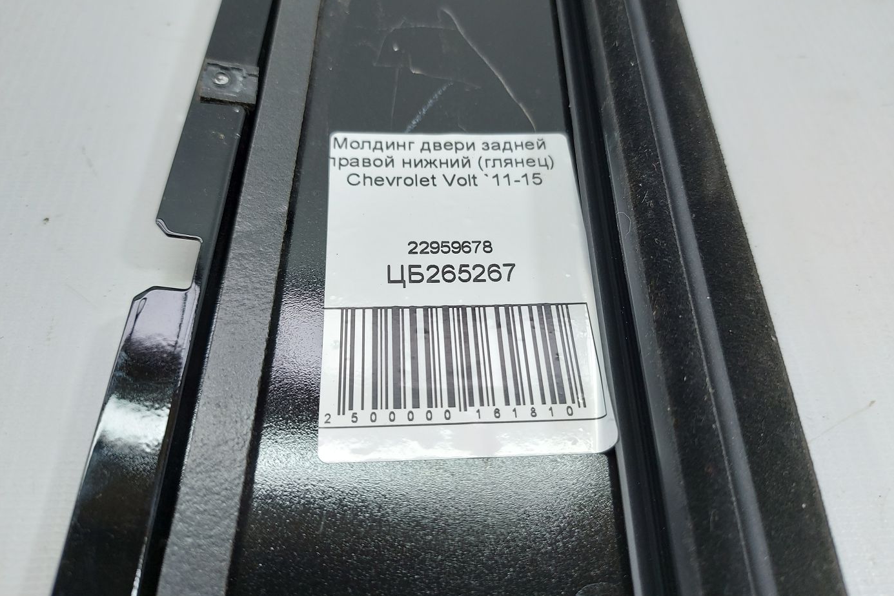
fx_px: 621
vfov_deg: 51.2
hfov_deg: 71.5
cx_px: 447
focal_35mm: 25
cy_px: 269
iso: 50
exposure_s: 1/50
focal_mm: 5.23
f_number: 1.8
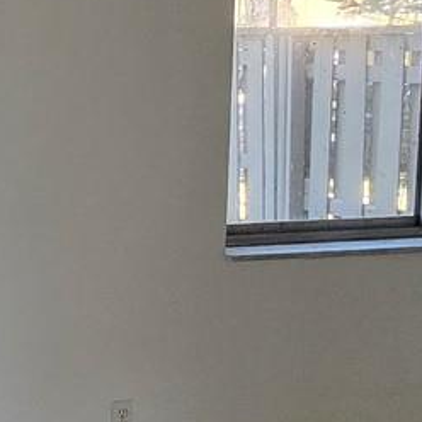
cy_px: 124
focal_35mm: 74
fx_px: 1021
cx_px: -172
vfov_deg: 23.2
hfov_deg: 20.6
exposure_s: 1/120
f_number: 2.2
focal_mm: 2.2
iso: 80
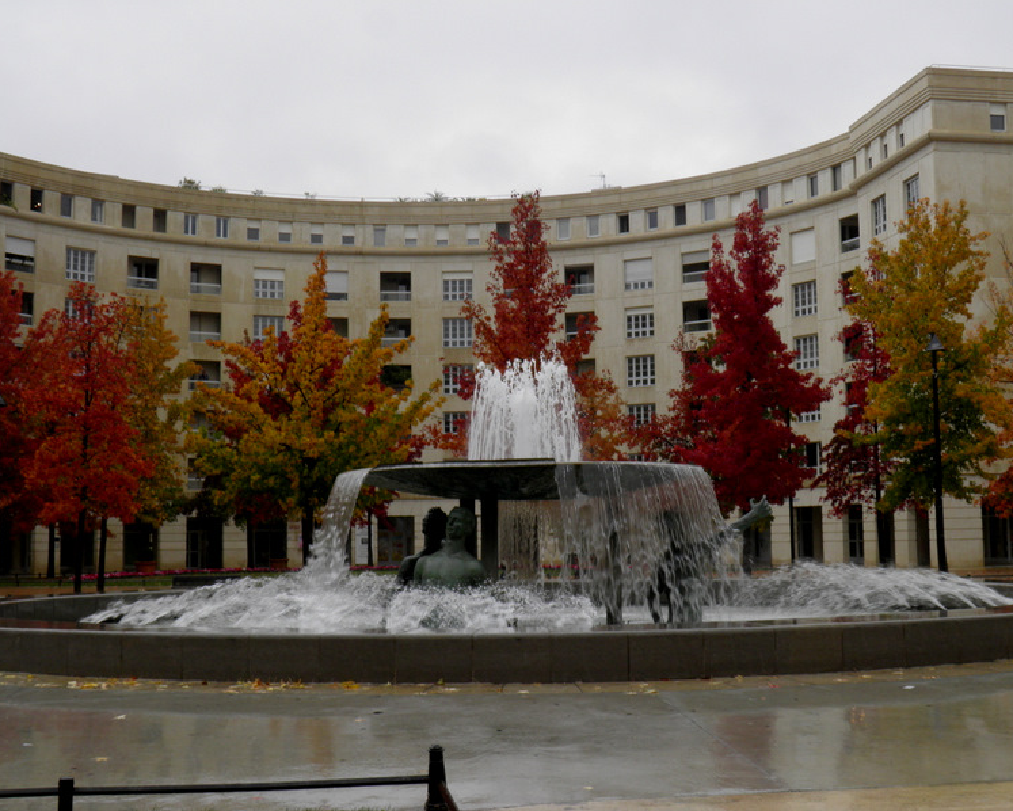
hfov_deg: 40.3
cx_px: 540
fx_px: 1379
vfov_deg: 32.8
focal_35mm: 46
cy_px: 406
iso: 50
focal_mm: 7.9
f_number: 3.8
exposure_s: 1/60
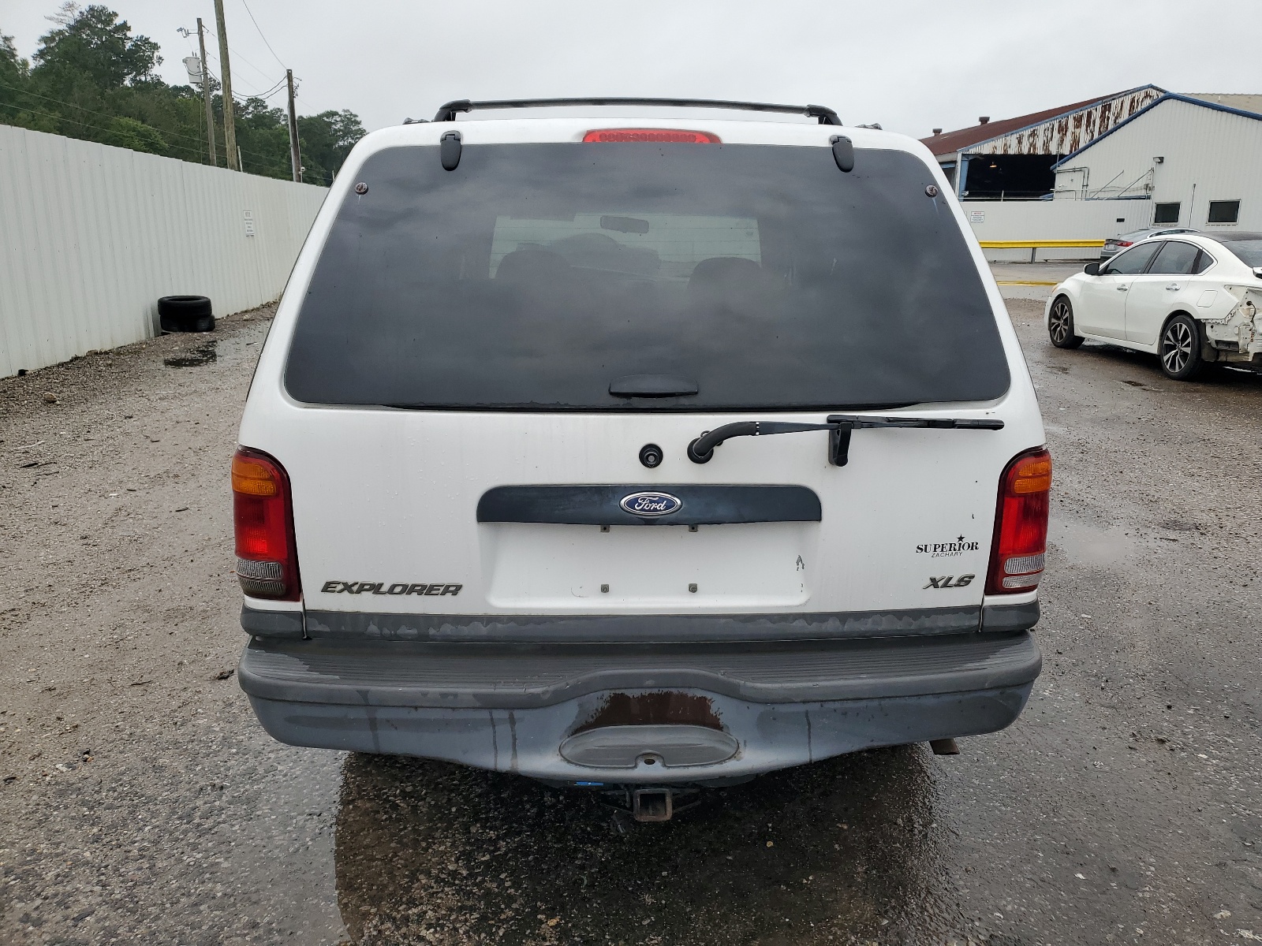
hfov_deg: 67.3
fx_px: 948
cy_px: 473
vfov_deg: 53.1
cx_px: 631
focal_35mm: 26
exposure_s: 1/667
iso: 50
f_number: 1.5
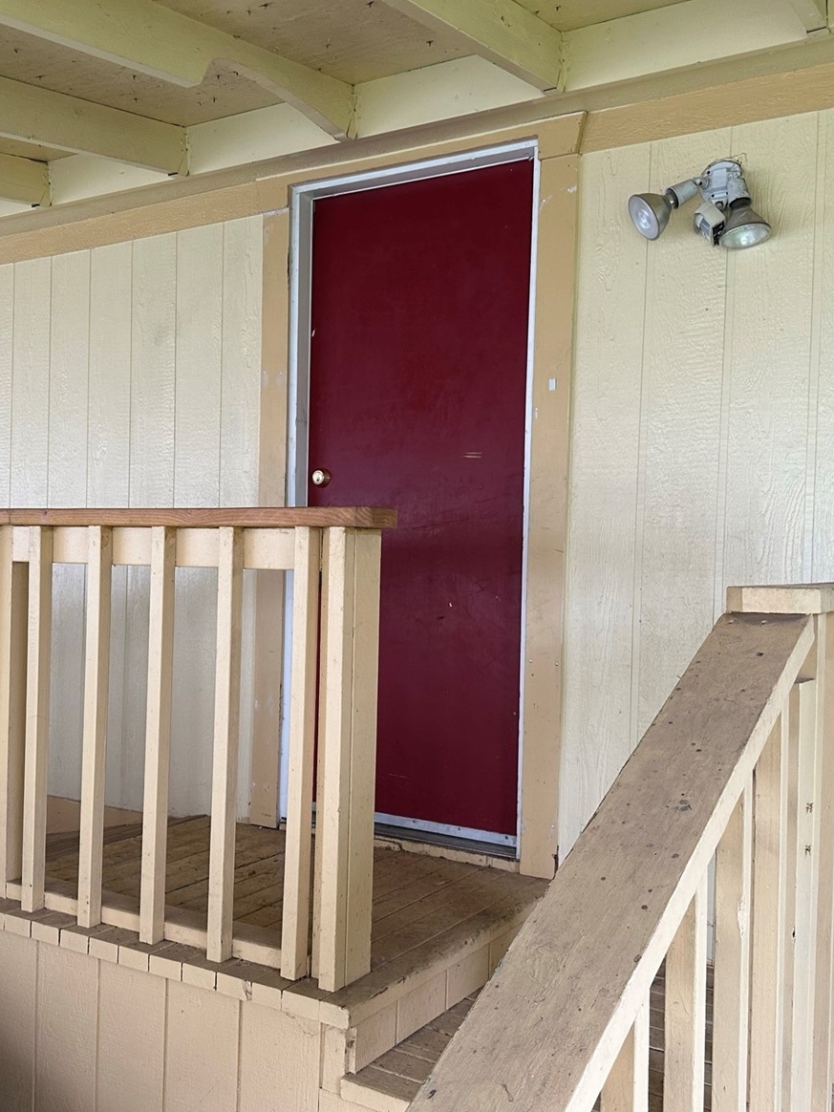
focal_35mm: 33
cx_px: 400
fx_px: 1060
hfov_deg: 42.9
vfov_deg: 55.4
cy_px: 565
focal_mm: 6.86
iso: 160
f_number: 1.78
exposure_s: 1/121
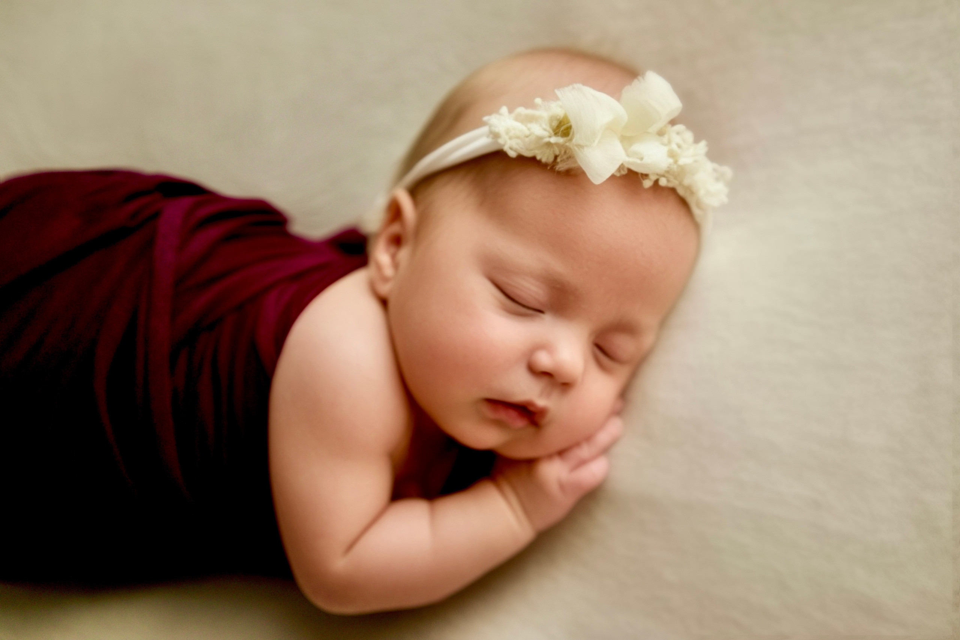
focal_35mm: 35
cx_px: 480
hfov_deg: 54.4
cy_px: 320
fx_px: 933
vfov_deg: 37.9
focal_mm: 35
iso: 400
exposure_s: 1/125
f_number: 2.8
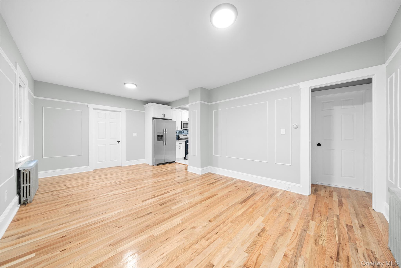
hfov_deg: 112.6
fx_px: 134
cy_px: 134
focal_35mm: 12
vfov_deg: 90.0
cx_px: 200
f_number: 8
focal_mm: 12
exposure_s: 1
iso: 250
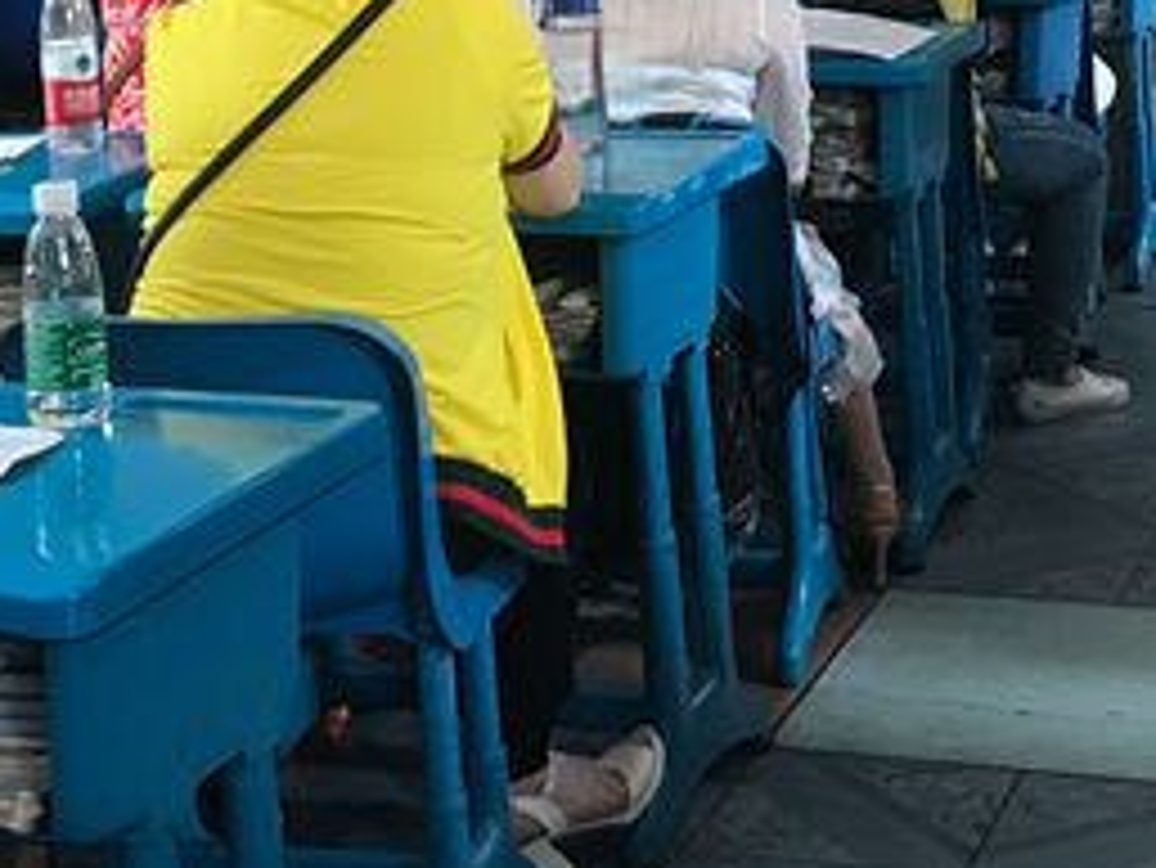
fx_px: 2907
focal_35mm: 87
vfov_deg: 16.6
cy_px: -22
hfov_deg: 22.5
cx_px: 531
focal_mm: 3.99
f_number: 1.8
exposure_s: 1/33
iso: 32
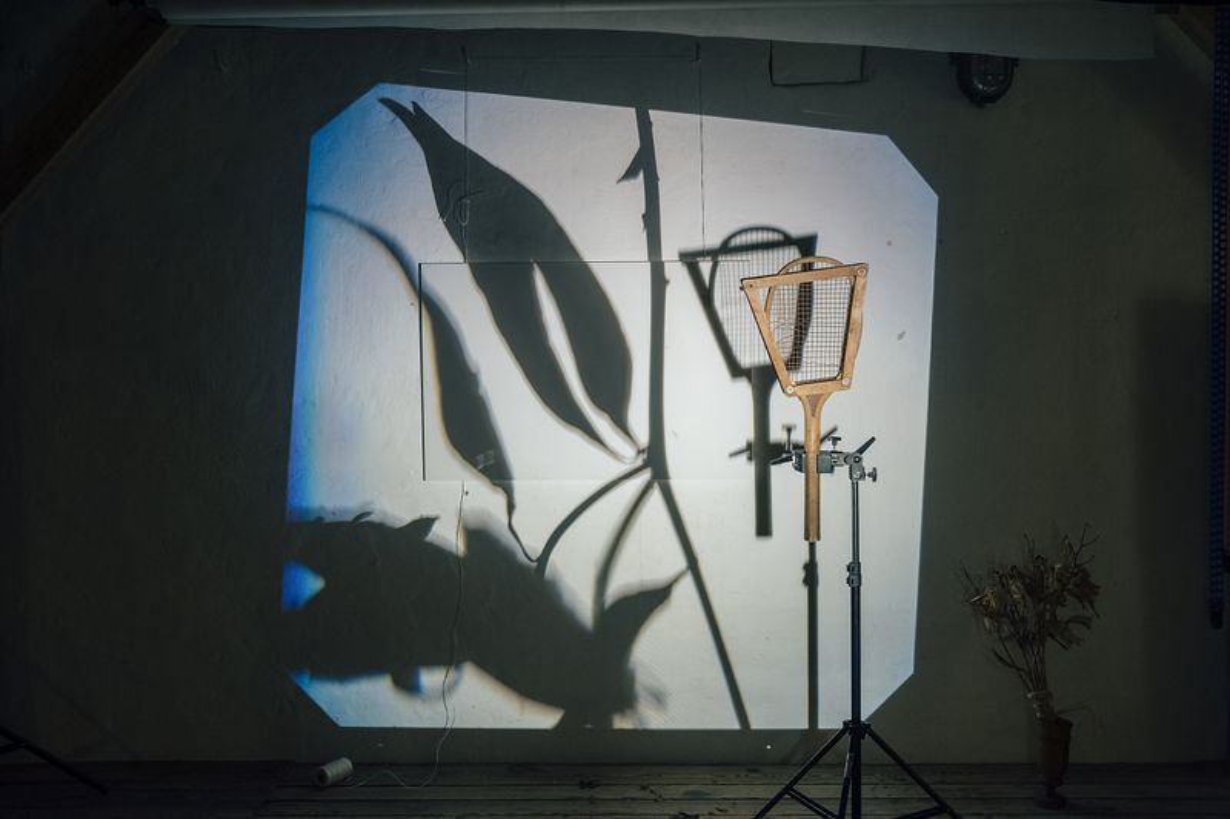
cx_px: 615
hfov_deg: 54.4
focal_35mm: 35
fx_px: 1196
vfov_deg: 37.8
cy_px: 410
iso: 800
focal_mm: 35
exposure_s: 1/30
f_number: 8
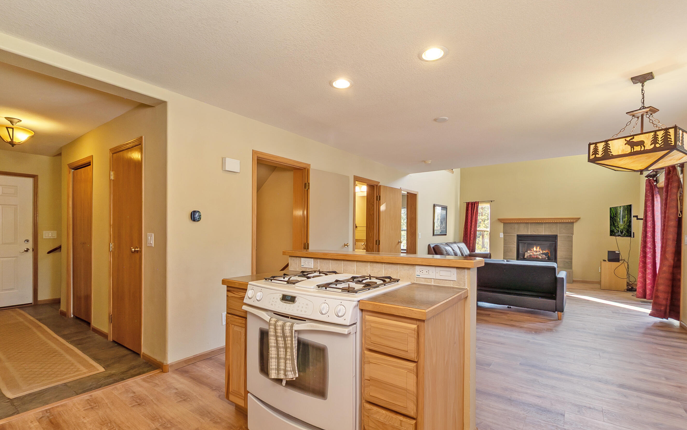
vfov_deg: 71.1
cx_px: 336
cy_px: 237
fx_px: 300
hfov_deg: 97.8
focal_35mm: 16
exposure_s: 1/25
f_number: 10
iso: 100
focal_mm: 10
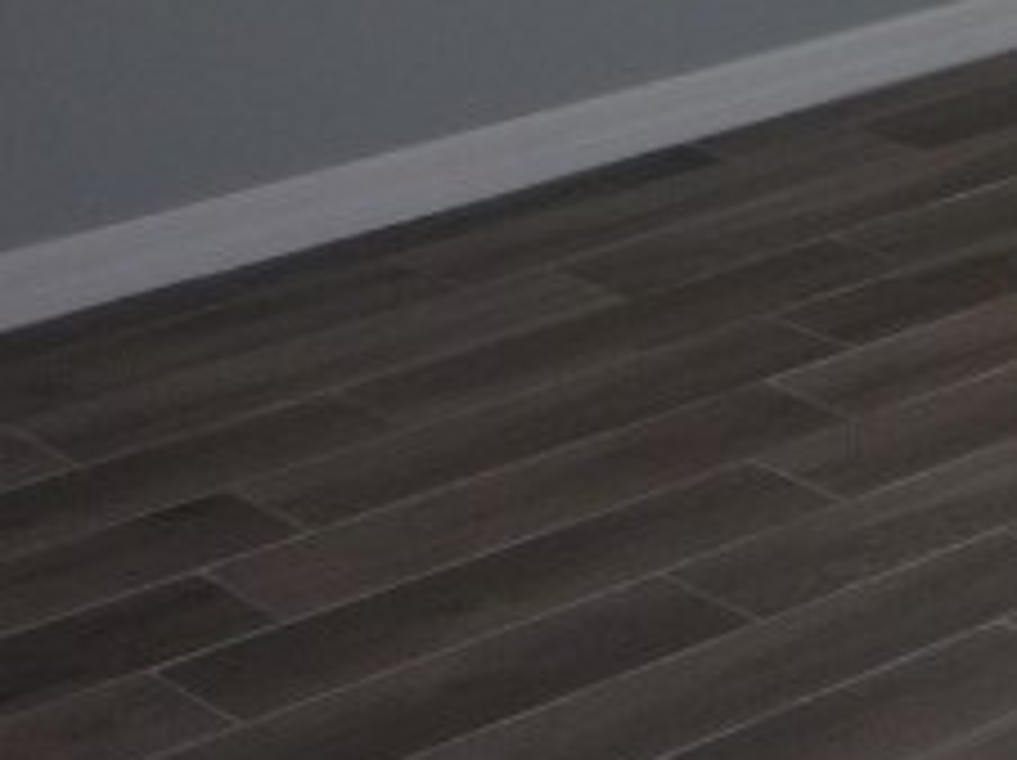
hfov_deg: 12.7
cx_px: 2016
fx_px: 3991
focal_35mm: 136
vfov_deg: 10.2
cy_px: -693
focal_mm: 5.2
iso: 100
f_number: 3.3
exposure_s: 1/50
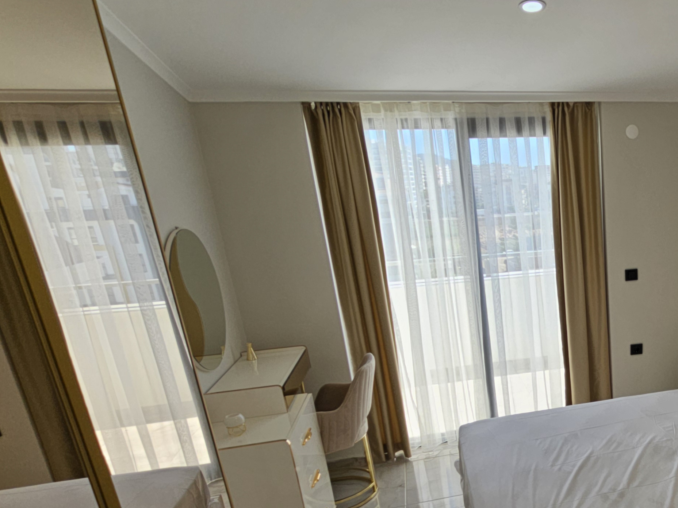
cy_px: 368
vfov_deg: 48.2
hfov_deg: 55.1
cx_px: 610
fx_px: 548
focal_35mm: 28
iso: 50
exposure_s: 1/350
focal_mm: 2.2
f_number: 2.2
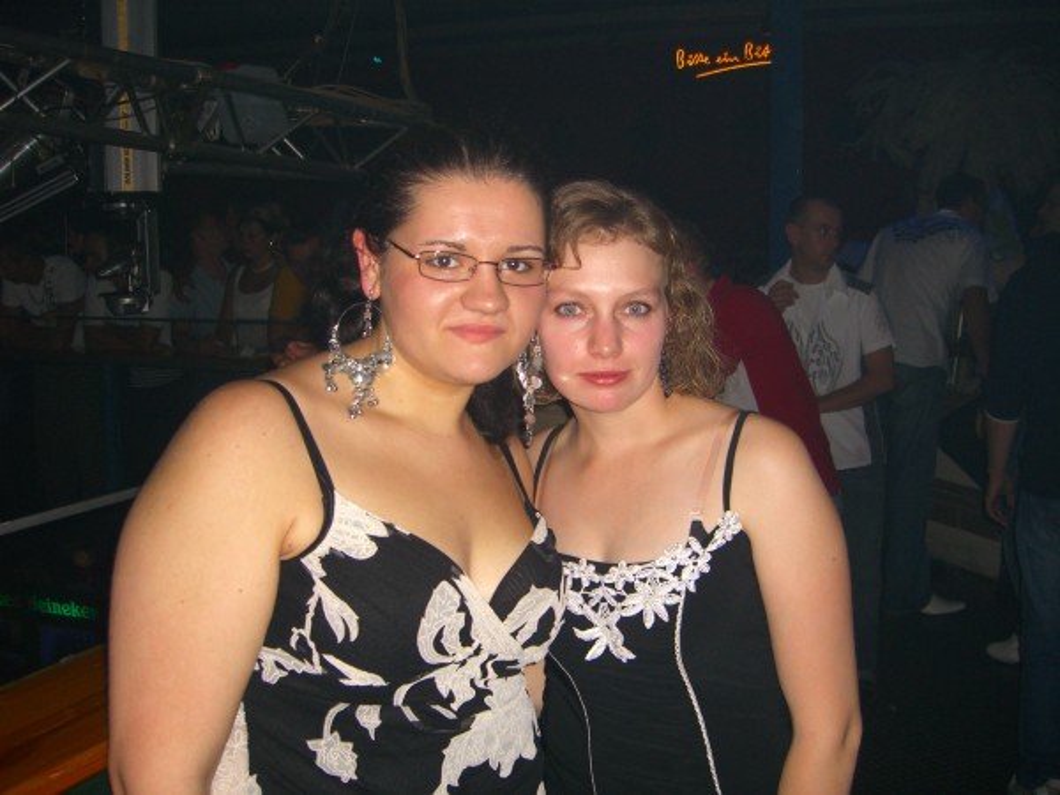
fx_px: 1164
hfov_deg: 49.0
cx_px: 530
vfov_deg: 37.7
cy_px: 398
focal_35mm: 38
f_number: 2.8
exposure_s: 1/60
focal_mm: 7.9
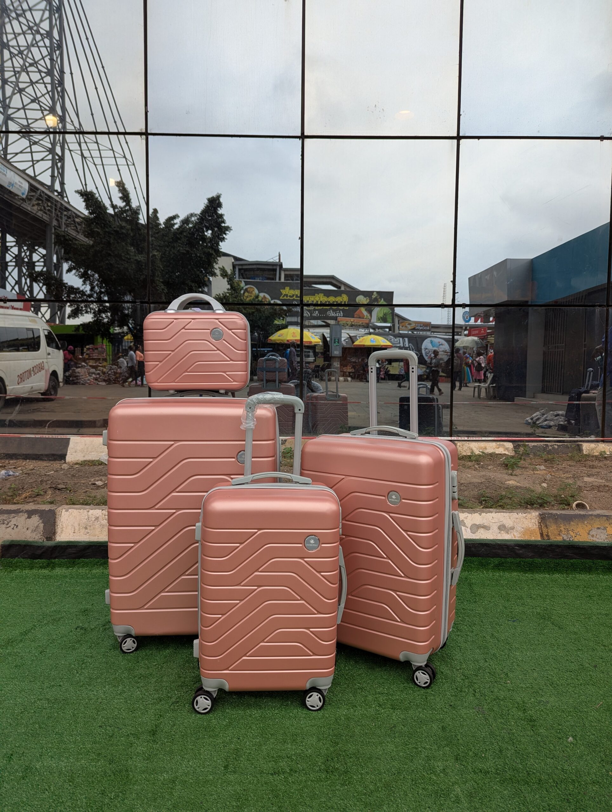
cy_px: 406
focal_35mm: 24
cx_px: 306
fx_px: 564
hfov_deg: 56.9
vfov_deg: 71.5
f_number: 1.85
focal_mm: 6.81
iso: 46
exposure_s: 1/413
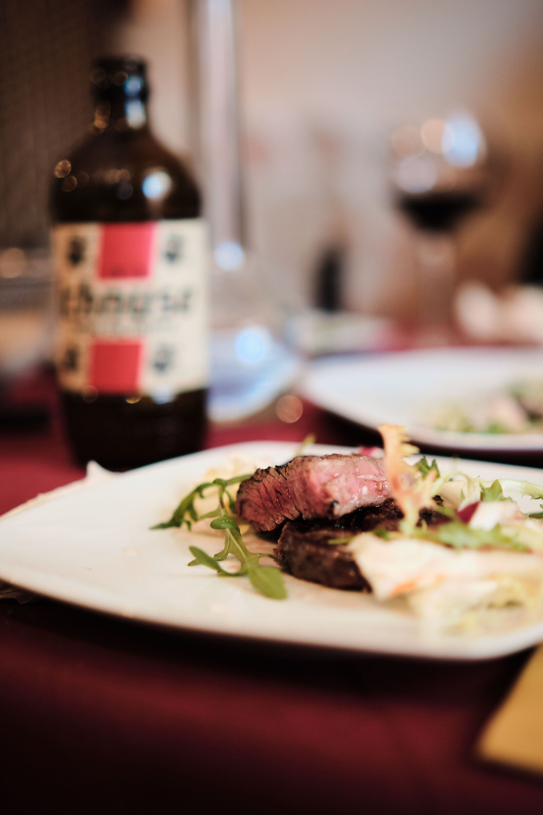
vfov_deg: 39.6
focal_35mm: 50
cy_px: 408
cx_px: 272
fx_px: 1131
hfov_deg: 27.0
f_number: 1.4
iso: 500
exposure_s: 1/125
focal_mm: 33
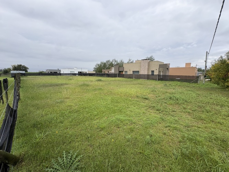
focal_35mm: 14
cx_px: 114
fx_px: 93
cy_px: 86
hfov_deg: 102.0
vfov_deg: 85.7
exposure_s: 1/600
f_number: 2.2
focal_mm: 2.22
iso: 40
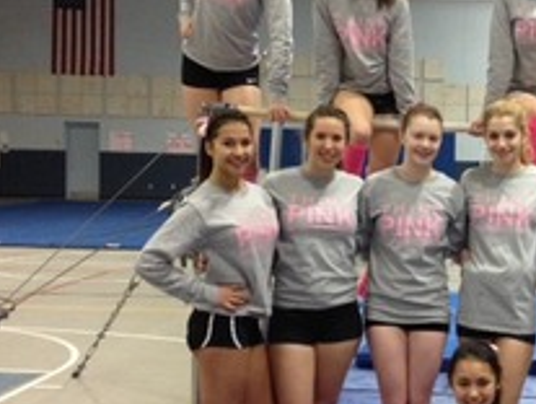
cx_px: 479
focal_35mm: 76
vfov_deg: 19.4
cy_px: 225
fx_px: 1179
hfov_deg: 24.9
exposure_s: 1/20
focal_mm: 4.28
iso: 200
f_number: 2.4
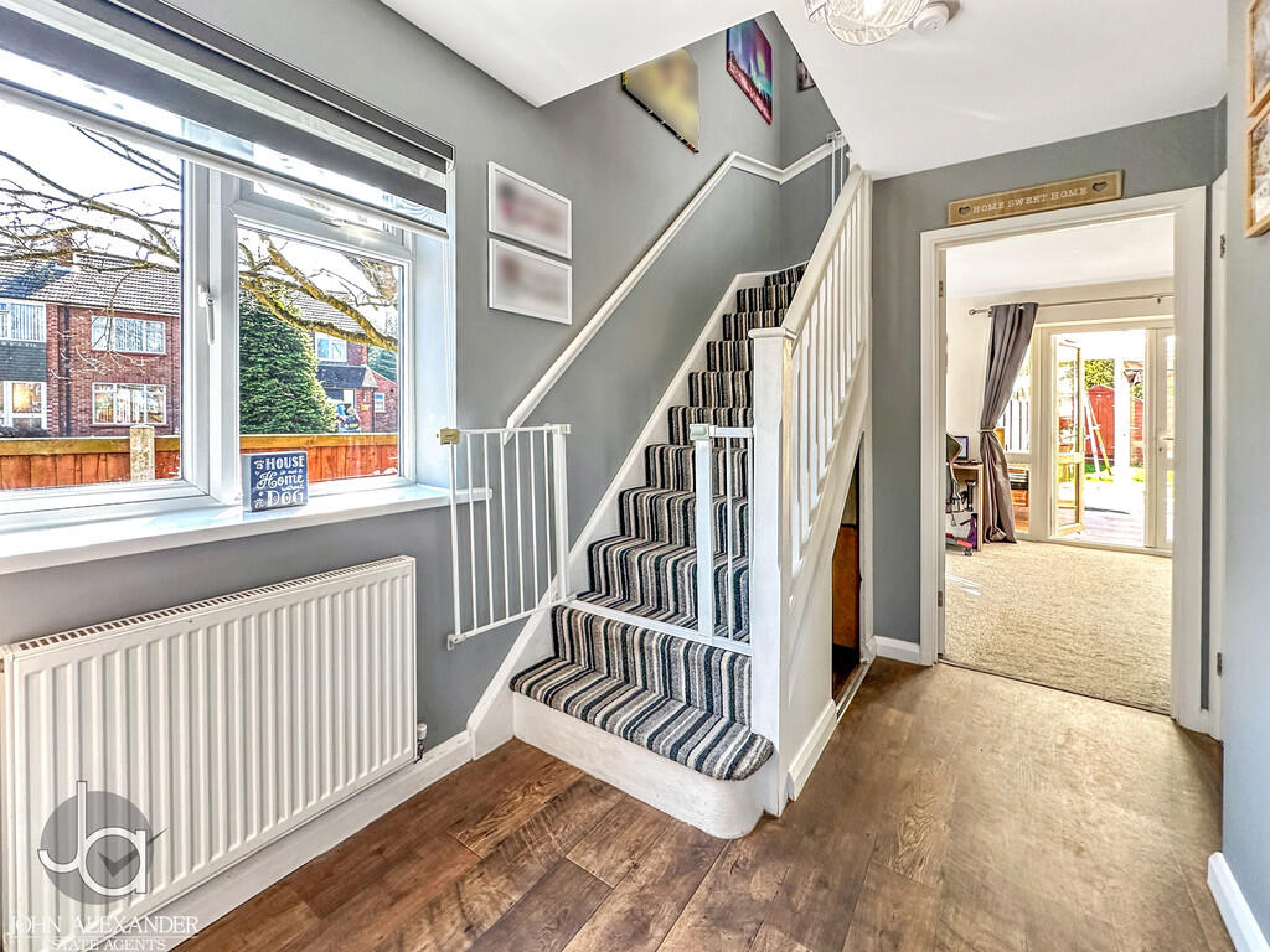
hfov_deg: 102.1
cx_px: 635
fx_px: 514
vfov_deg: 85.7
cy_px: 476
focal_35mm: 14
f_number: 2.2
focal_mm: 2.22
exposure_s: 1/100
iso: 250
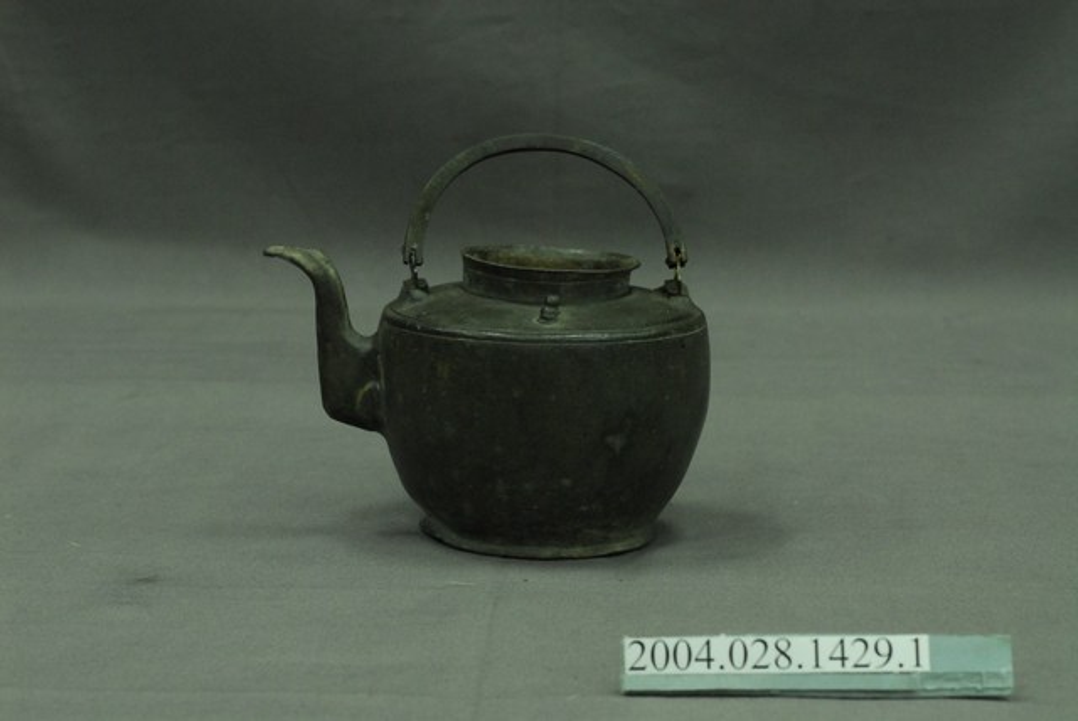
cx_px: 539
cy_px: 360
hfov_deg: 22.6
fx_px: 2697
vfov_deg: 15.2
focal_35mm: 90
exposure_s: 1/20
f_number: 10
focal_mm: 60
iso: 1000
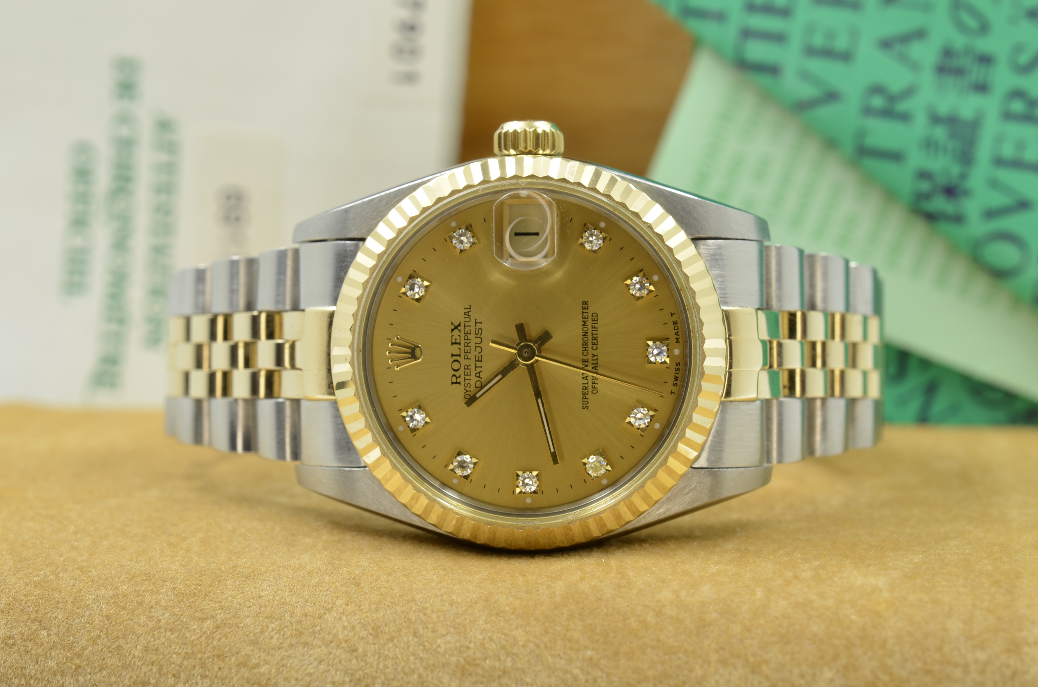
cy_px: 344
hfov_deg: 33.5
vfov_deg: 22.5
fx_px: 1726
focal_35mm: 60
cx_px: 519
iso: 200
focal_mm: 40
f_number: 13
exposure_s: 1/15
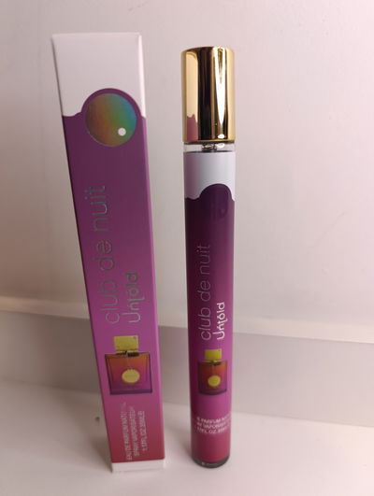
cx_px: 187
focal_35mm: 23
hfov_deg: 59.0
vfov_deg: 73.8
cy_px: 248
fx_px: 330
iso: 400
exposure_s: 1/100
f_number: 1.6
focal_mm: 6.14
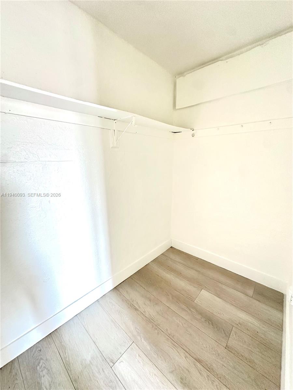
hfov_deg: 85.7
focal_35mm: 14
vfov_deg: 102.1
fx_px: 158
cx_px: 146
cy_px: 195
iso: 320
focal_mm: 2.22
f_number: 2.2
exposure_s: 1/66
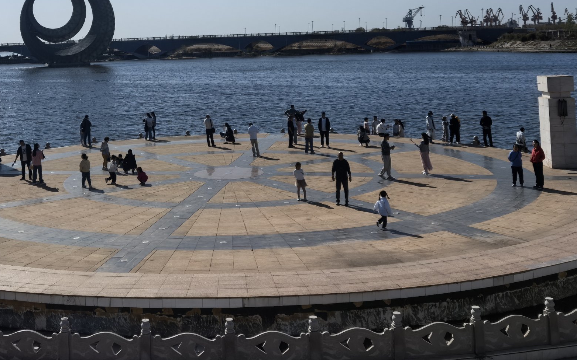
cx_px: 186
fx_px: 786
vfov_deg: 24.9
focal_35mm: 50
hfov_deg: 39.7
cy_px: 21
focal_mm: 5.35
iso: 50
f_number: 1.8
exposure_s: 1/10000
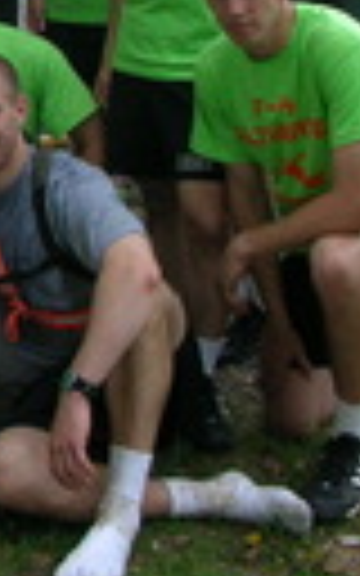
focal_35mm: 113
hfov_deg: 10.5
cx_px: -407
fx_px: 1774
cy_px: -29
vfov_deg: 17.9
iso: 50
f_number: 3
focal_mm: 5.8
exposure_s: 1/61
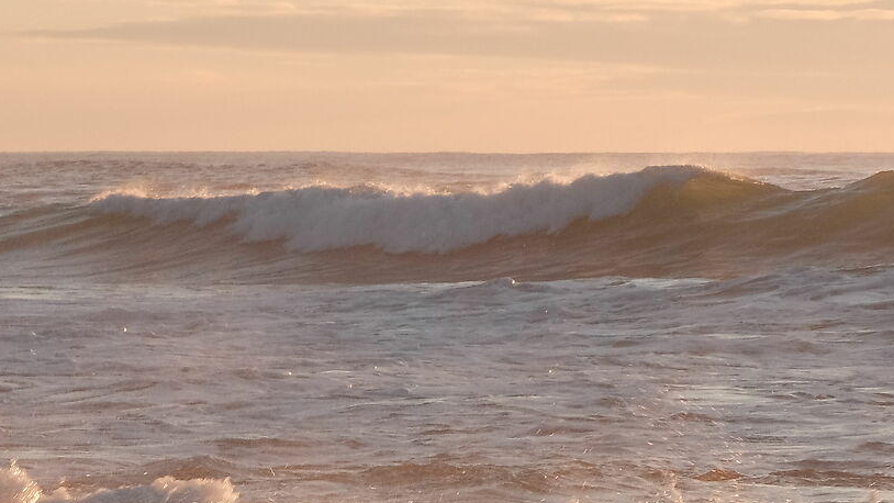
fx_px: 8203
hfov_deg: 6.2
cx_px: 1181
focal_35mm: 346
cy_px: 850
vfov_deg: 3.5
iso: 640
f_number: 14
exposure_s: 1/125
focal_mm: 74.4
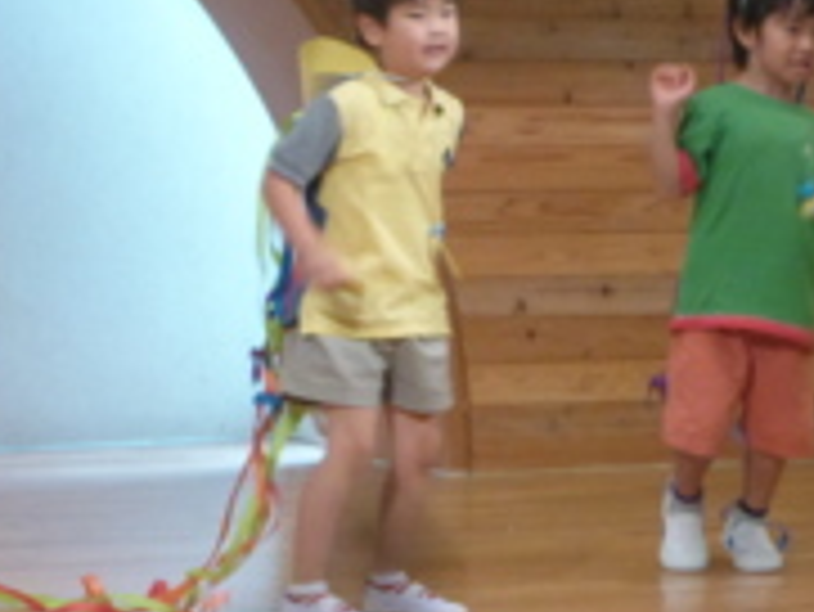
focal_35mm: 199
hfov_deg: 9.9
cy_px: 328
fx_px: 4683
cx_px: 432
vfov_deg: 7.5
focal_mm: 18.3
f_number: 5.7
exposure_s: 1/30
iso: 800
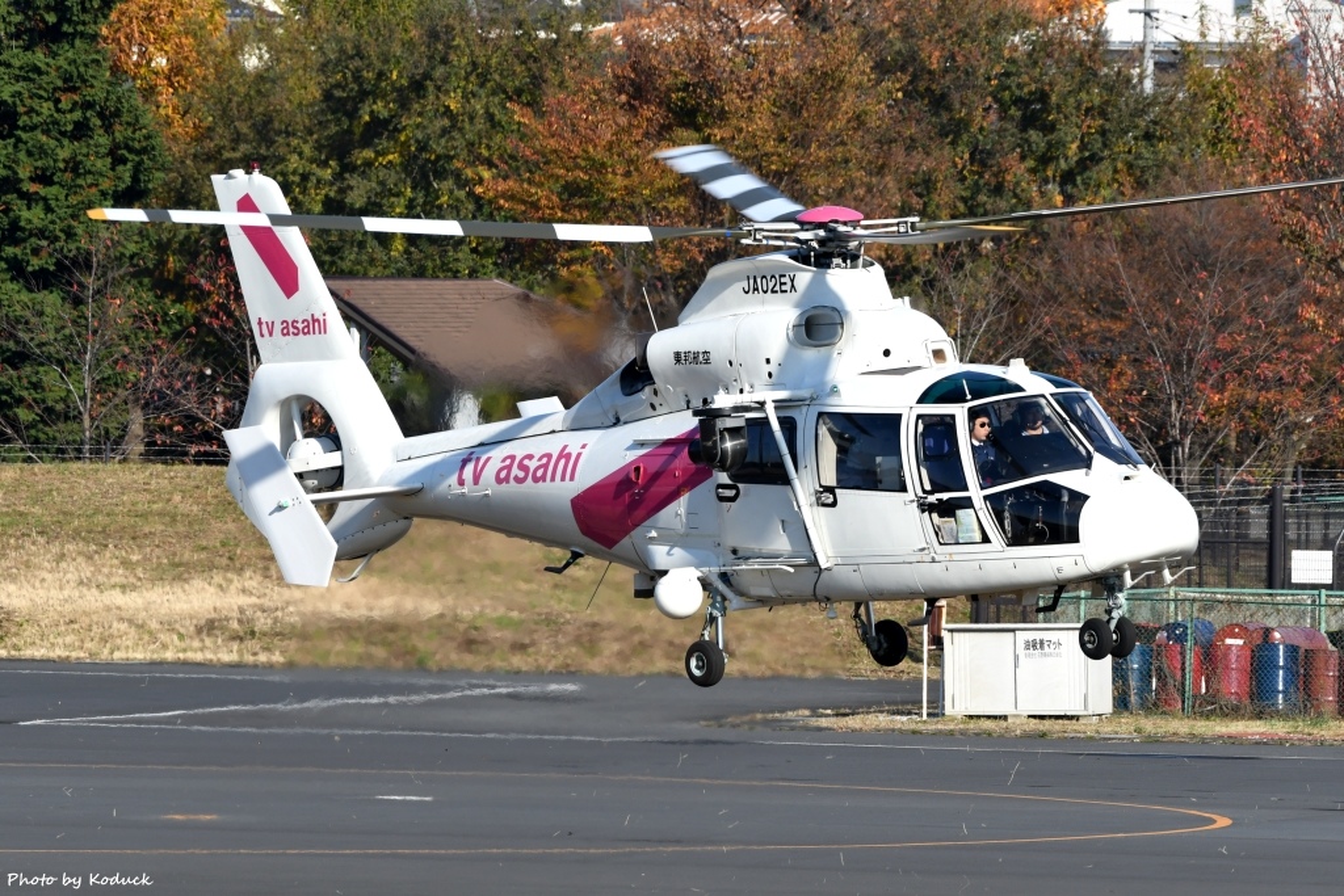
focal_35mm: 510
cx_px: 672
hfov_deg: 4.0
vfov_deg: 2.7
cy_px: 448
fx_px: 19041
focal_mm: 340
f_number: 8
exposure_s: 1/1000
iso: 400
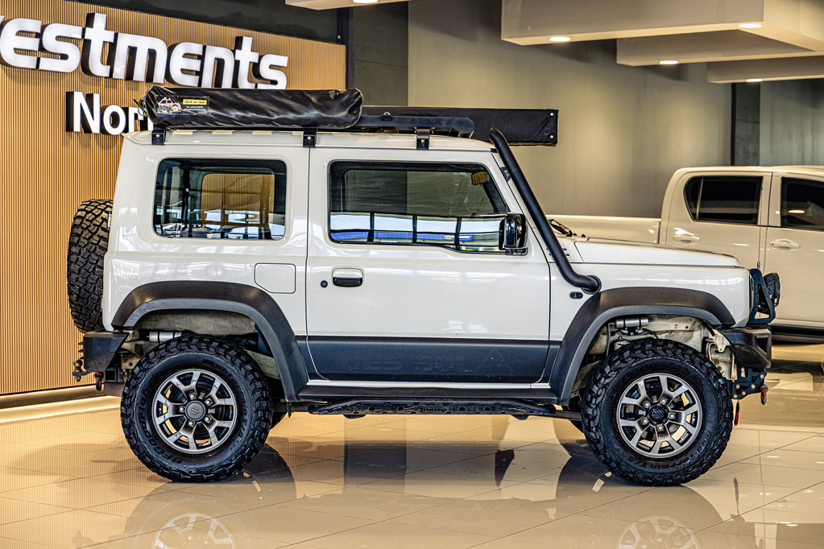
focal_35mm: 65
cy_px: 274
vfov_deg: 20.9
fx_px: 1488
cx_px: 412
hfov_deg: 31.0
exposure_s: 1/125
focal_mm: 65
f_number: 4
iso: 640
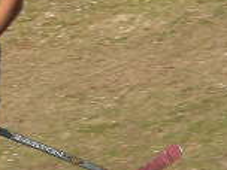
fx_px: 7594
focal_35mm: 1158
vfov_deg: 1.3
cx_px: -423
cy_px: -22
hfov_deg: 1.7
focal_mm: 28.7
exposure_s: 1/261
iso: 50
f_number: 4
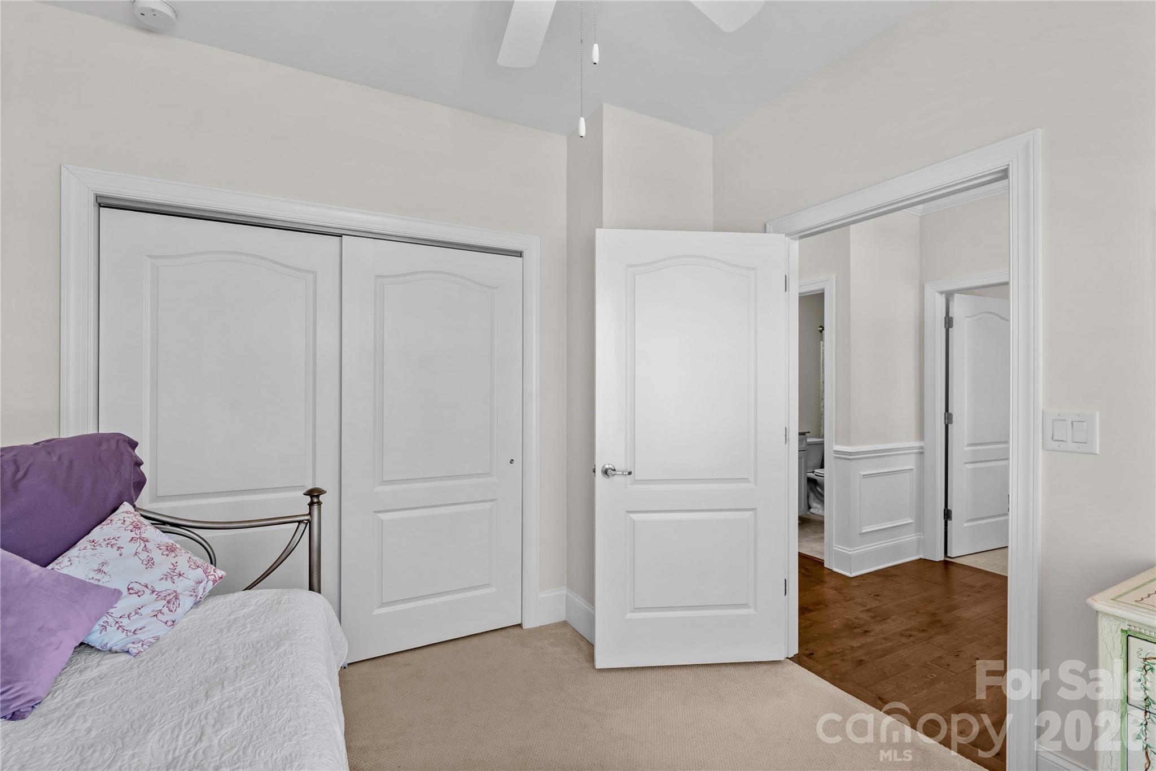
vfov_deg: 73.7
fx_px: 514
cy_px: 386
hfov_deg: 96.7
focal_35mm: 16
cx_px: 578
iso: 100
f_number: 8
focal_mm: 16
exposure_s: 1/4
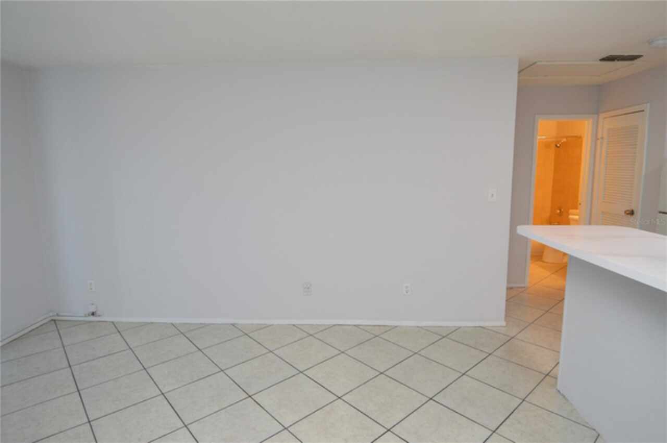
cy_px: 222
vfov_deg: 67.2
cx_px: 334
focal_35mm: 18
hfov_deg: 90.1
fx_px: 333
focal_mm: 12
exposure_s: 1/60
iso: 500
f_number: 4
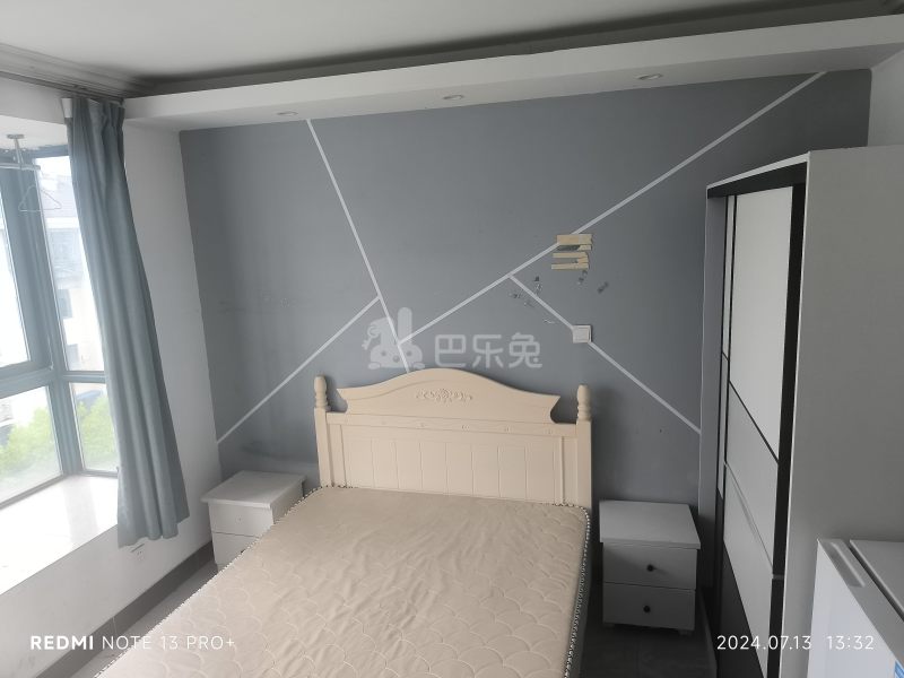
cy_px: 339
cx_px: 452
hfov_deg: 73.9
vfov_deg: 58.9
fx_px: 601
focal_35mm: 23
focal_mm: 6.14
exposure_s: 1/100
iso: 64
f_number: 1.65
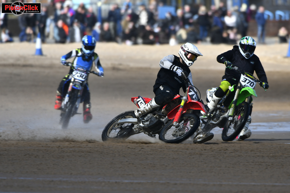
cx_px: 145
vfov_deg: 1.9
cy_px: 96
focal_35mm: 735
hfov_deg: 2.8
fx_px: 5919
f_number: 5.6
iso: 160
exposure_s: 1/400
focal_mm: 490
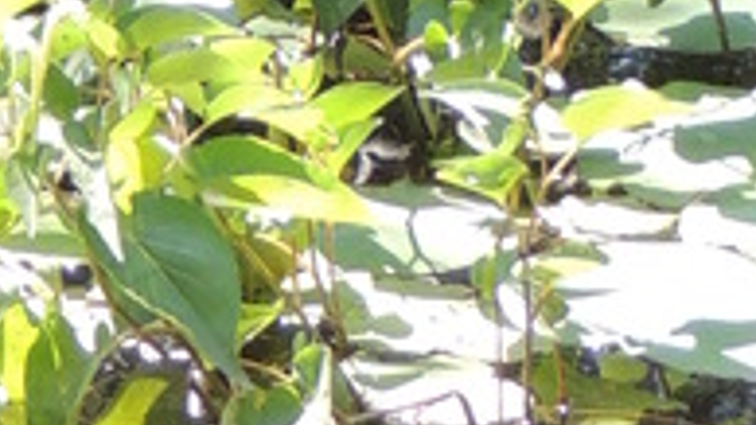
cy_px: -1025
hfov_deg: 5.5
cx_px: -55
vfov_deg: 3.0
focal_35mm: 395
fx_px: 7916
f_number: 3.7
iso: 100
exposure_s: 1/60
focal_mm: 9.8
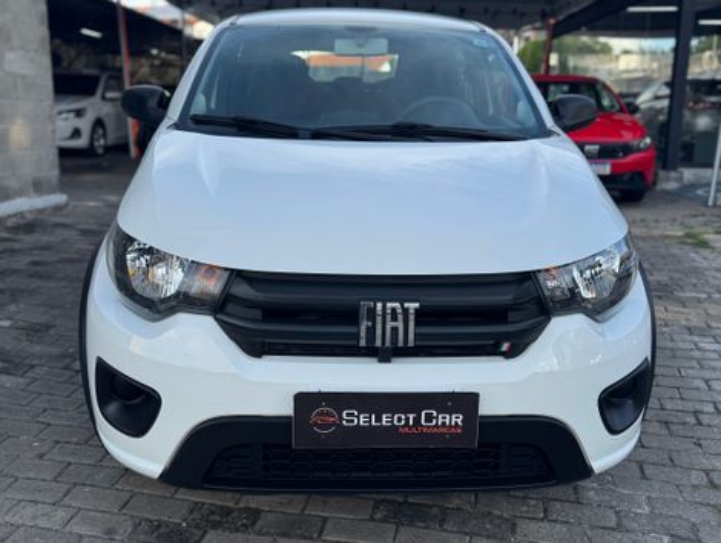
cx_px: 360
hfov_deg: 71.5
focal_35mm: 24
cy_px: 272
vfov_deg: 56.9
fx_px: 501
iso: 80
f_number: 1.78
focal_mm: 6.76
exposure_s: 1/1597
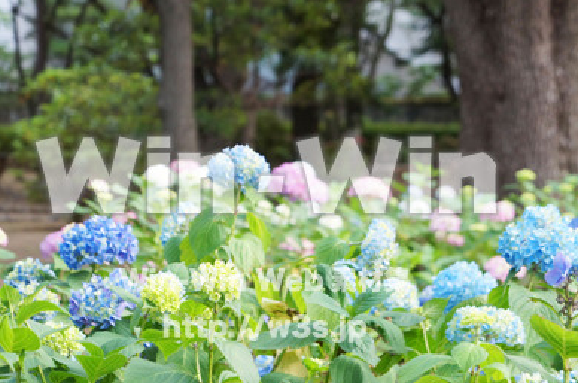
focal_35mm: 94
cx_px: 267
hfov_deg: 21.8
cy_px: 189
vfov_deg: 14.6
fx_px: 1499
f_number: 5.6
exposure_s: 1/60
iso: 1600
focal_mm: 55
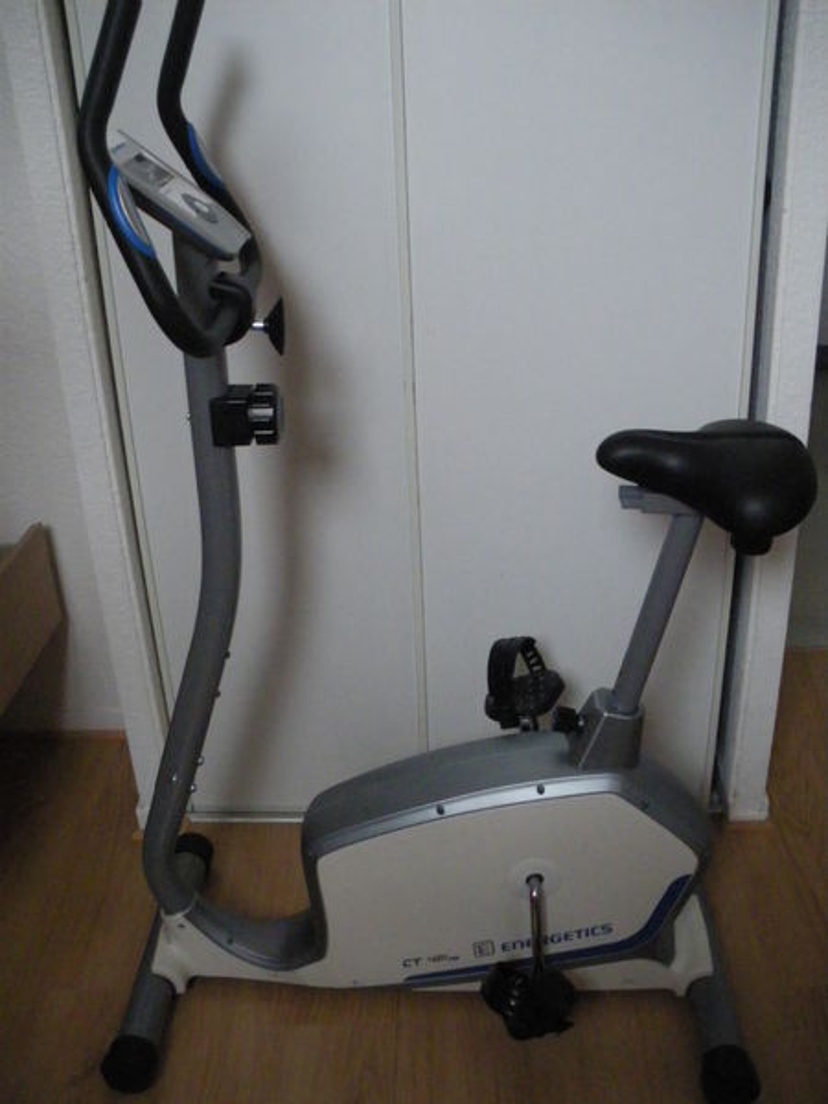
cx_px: 414
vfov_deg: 51.4
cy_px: 552
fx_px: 1148
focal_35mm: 36
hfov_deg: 39.7
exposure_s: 1/40
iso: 800
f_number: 3.5
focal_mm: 6.3
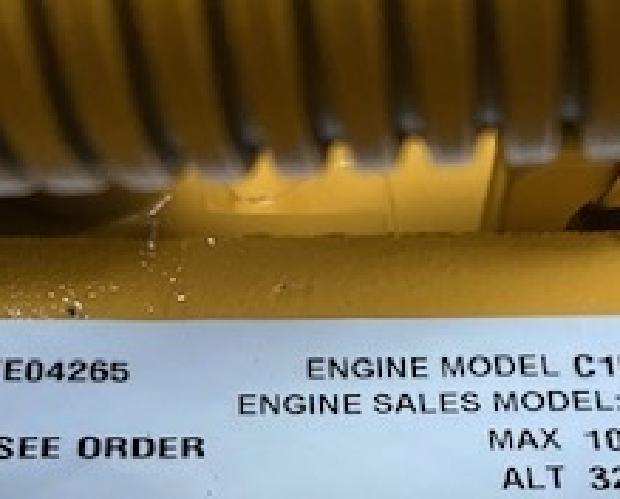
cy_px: 590
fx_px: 1360
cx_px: 246
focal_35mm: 74
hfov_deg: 25.6
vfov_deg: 19.6
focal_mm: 4.25
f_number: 1.8
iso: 250
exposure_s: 1/60
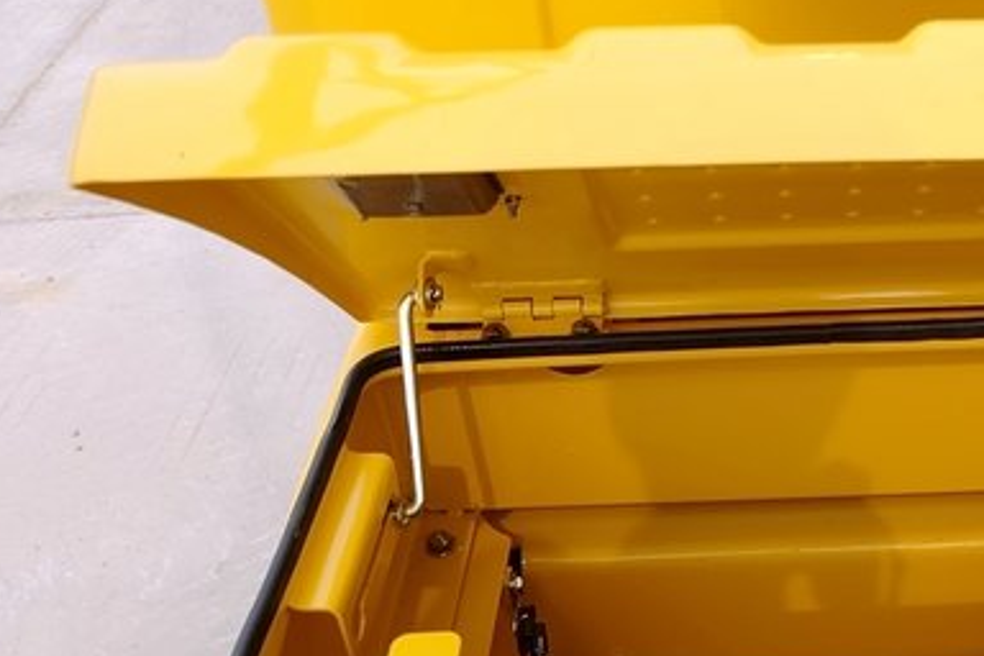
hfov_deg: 37.4
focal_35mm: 50
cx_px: 861
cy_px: 463
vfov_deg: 26.8
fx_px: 1367
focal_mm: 16
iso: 100
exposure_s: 1/500
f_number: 3.5
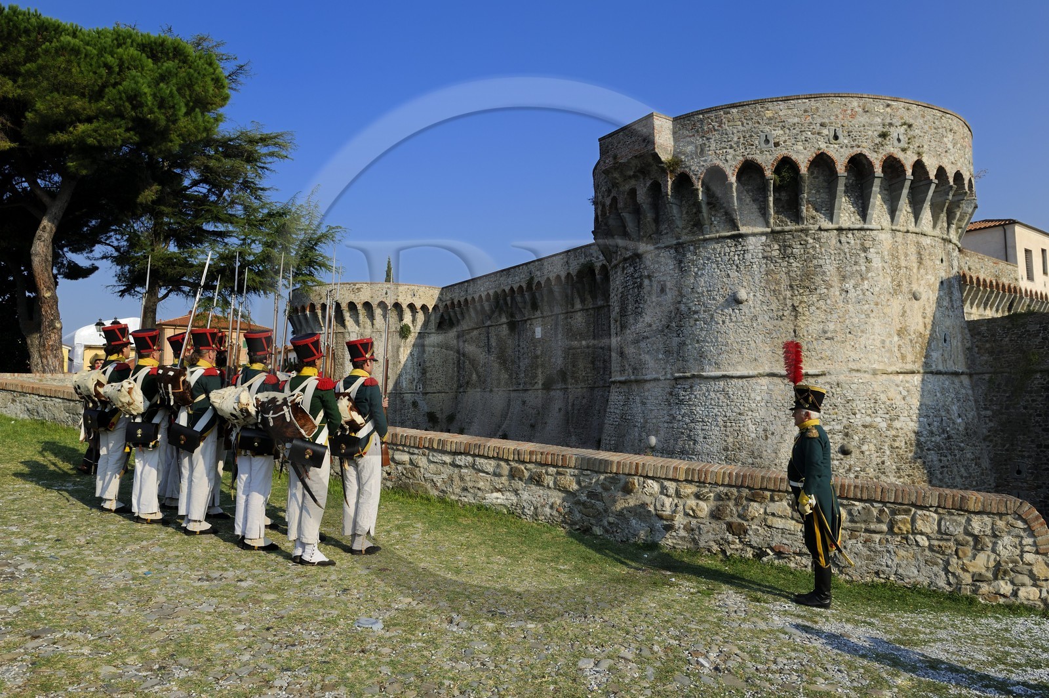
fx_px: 699
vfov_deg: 53.1
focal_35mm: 24
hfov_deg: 73.8
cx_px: 524
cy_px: 349
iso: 200
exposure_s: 1/250
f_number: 9
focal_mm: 24
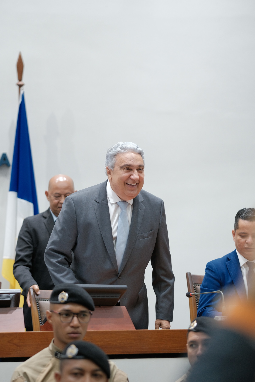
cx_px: 128
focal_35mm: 135
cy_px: 191
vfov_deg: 15.2
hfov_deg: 10.2
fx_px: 1434
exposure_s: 1/125
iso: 1250
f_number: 2
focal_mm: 90
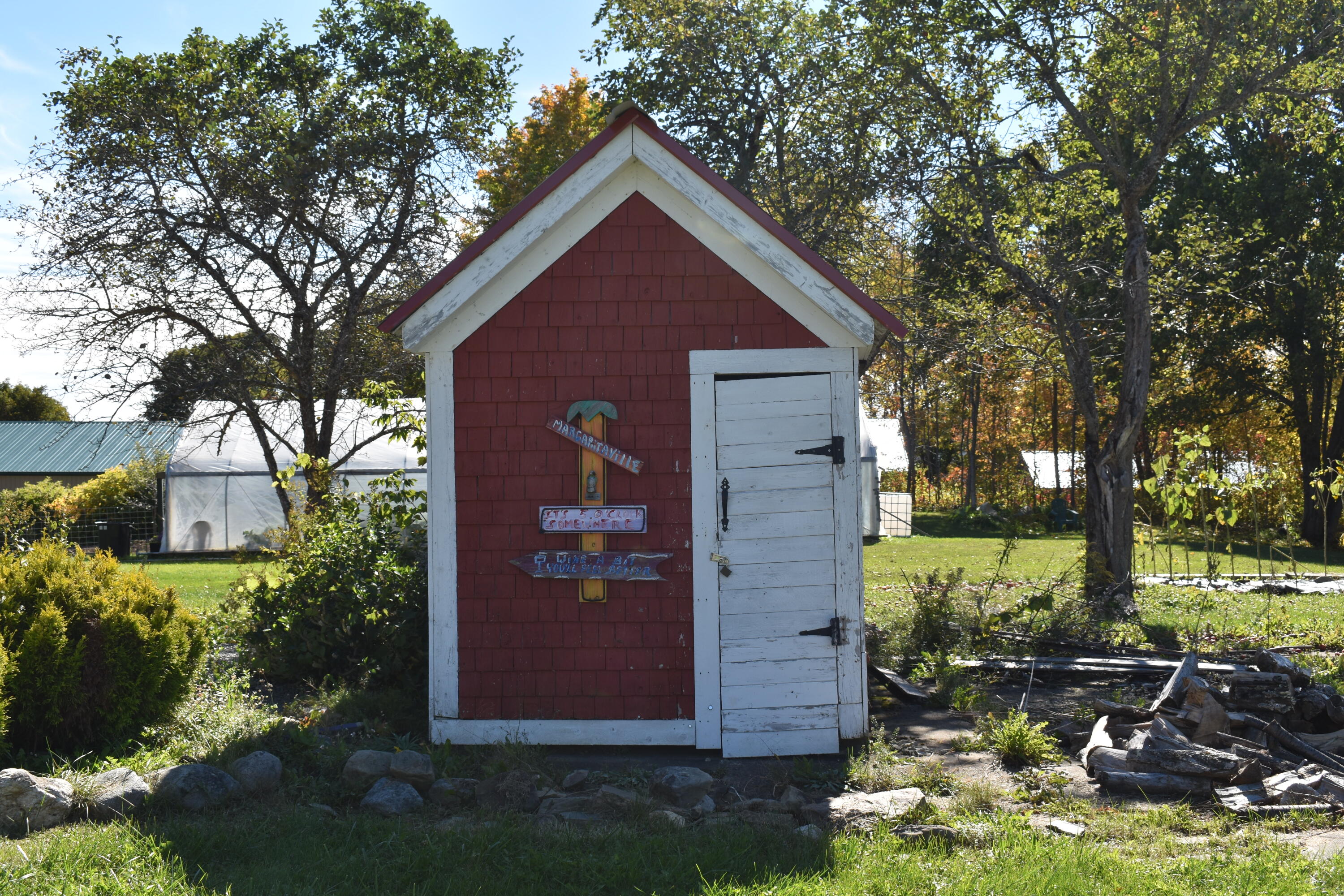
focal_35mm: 44
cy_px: 448
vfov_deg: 30.8
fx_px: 1624
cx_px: 672
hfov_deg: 45.0
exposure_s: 1/200
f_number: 9
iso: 100
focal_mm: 29
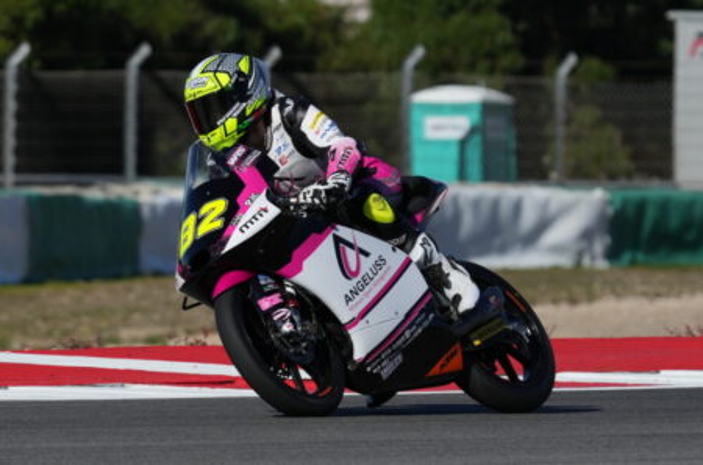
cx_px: 352
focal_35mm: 326
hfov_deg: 6.3
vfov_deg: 4.2
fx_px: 6353
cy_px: 232
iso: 400
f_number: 8
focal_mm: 326
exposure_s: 1/2500
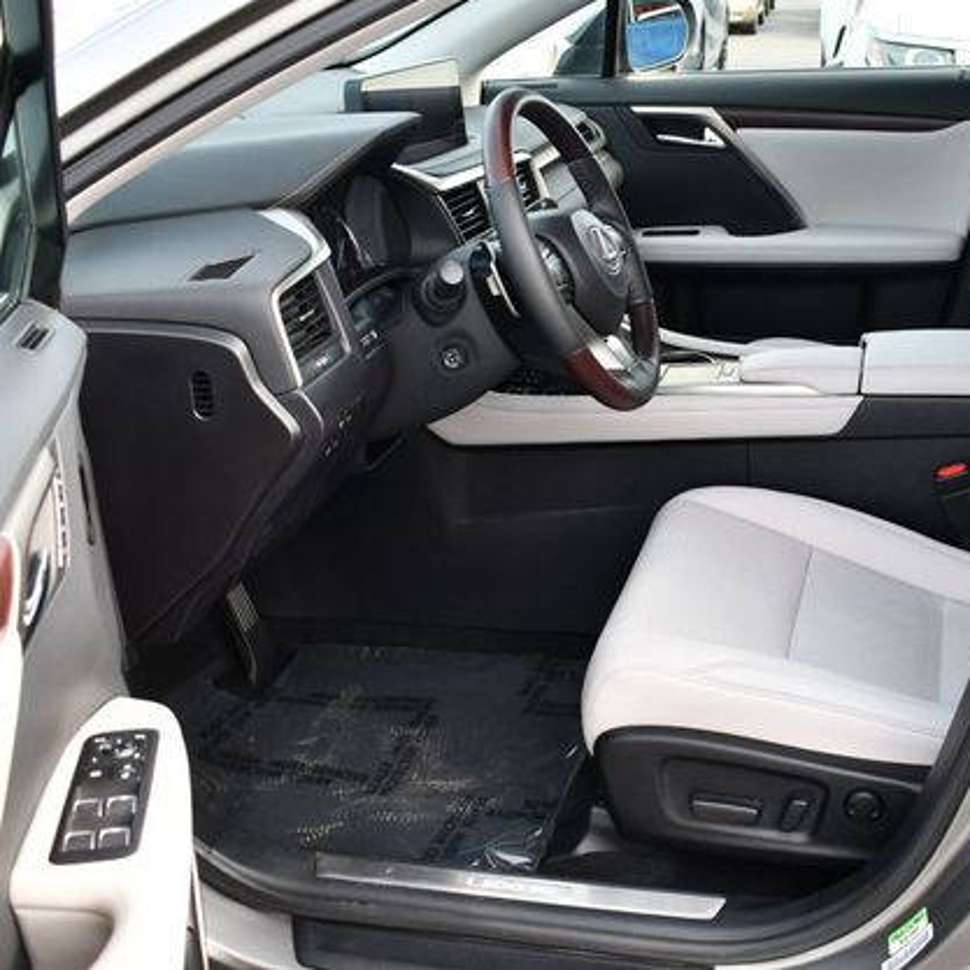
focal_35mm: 47
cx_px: 633
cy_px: 475
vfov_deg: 36.1
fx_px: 1490
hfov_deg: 35.8
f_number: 4
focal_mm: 18
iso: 400
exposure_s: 1/250
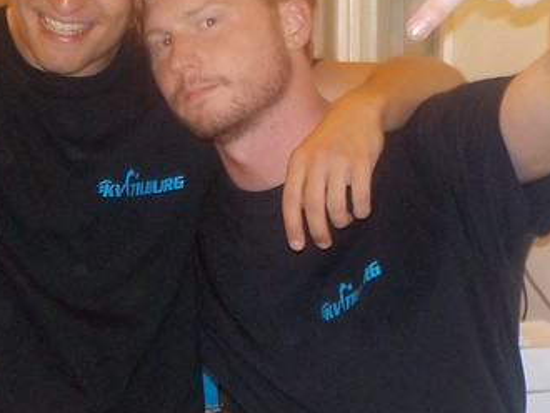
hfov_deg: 21.0
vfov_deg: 15.9
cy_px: 190
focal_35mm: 93
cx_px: 217
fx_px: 1479
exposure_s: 1/30
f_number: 3.3
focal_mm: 4.1
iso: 200
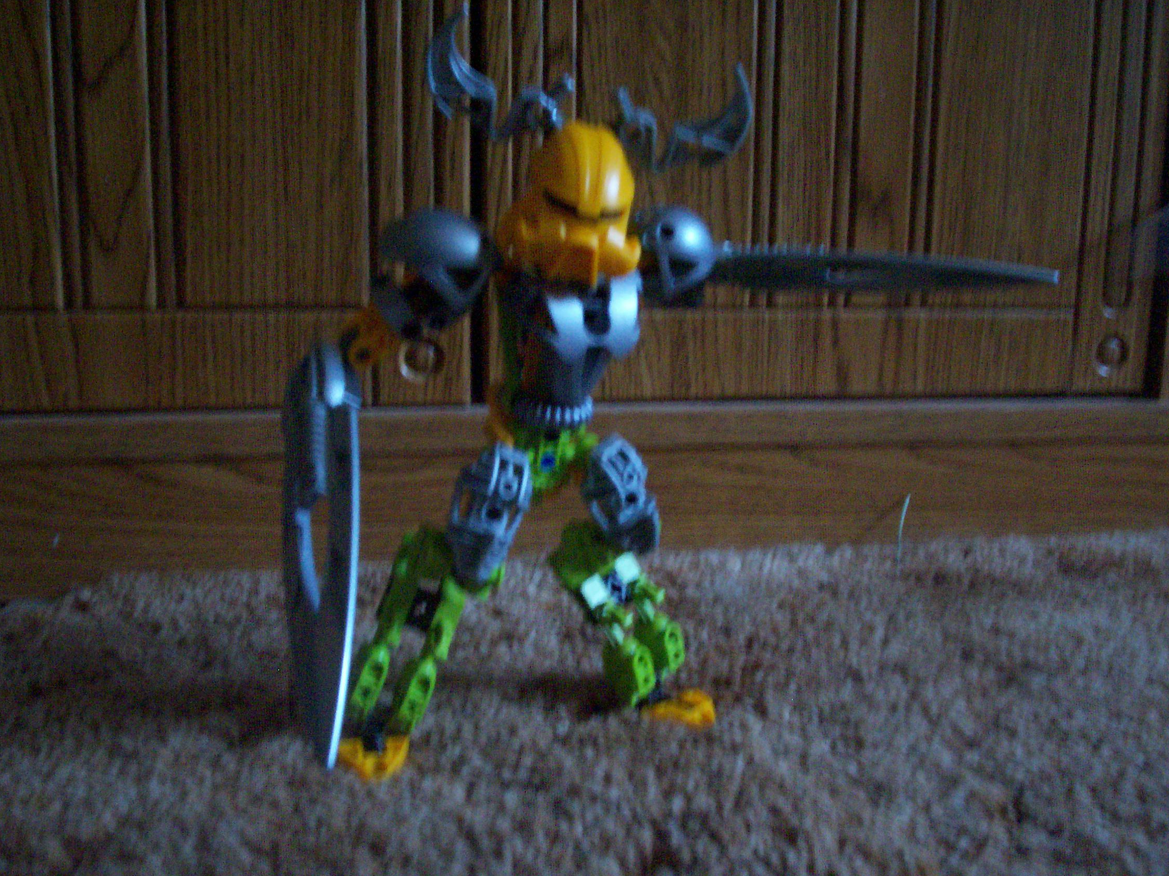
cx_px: 582
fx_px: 1249
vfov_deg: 38.7
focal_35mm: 37
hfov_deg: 50.1
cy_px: 449
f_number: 4.5
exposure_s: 1/8
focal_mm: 5.9
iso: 400
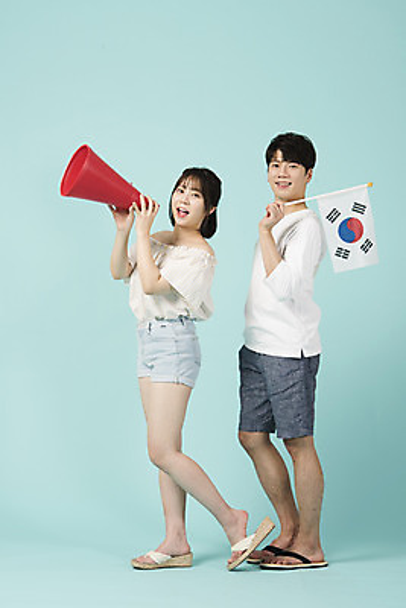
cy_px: 304
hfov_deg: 21.9
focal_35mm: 62
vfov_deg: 32.4
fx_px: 1048
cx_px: 203
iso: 100
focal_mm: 62
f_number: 13
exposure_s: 1/125
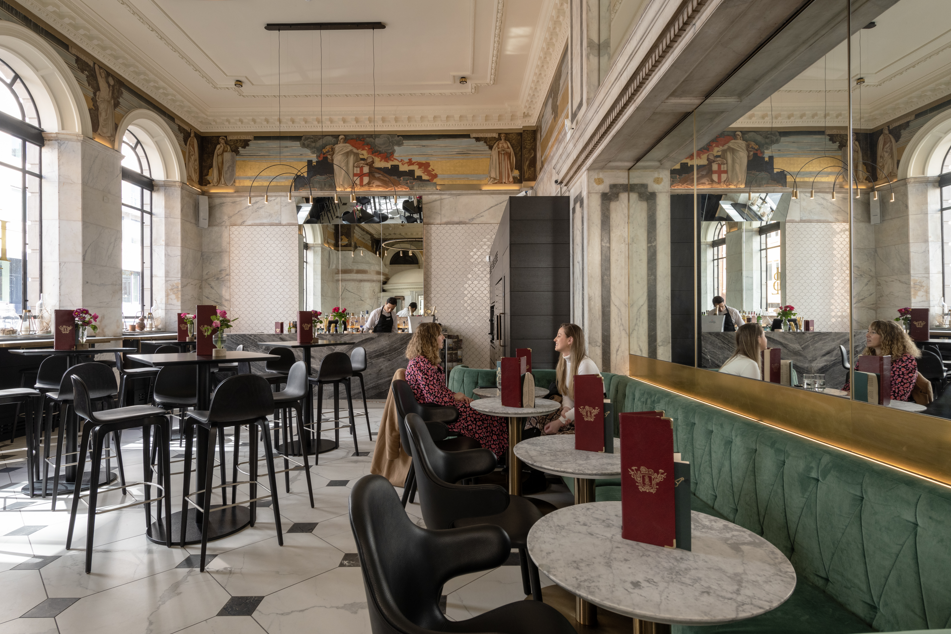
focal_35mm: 19
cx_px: 463
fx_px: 502
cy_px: 326
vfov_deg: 64.5
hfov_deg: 86.9
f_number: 11
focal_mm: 18
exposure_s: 1/20
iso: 400
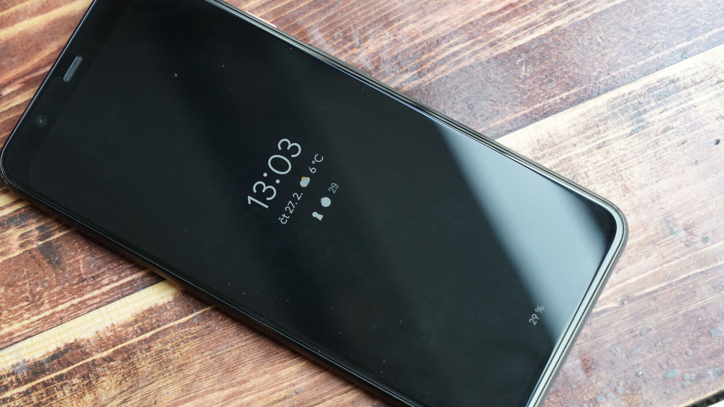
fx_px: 1478
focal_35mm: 77
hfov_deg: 27.5
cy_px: 205
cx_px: 318
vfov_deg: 15.7
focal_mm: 63
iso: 3200
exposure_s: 1/160
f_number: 6.3
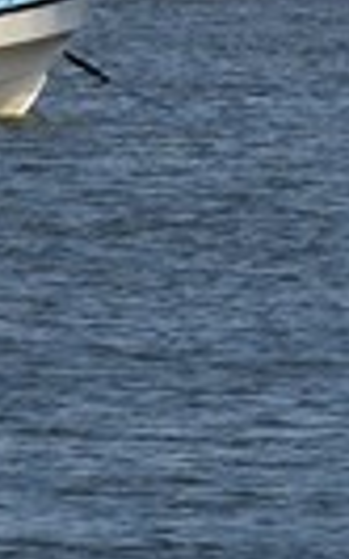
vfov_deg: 1.4
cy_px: -645
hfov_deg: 0.8
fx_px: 23263
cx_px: -2670
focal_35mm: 1527
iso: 200
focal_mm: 125
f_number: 10
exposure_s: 1/320
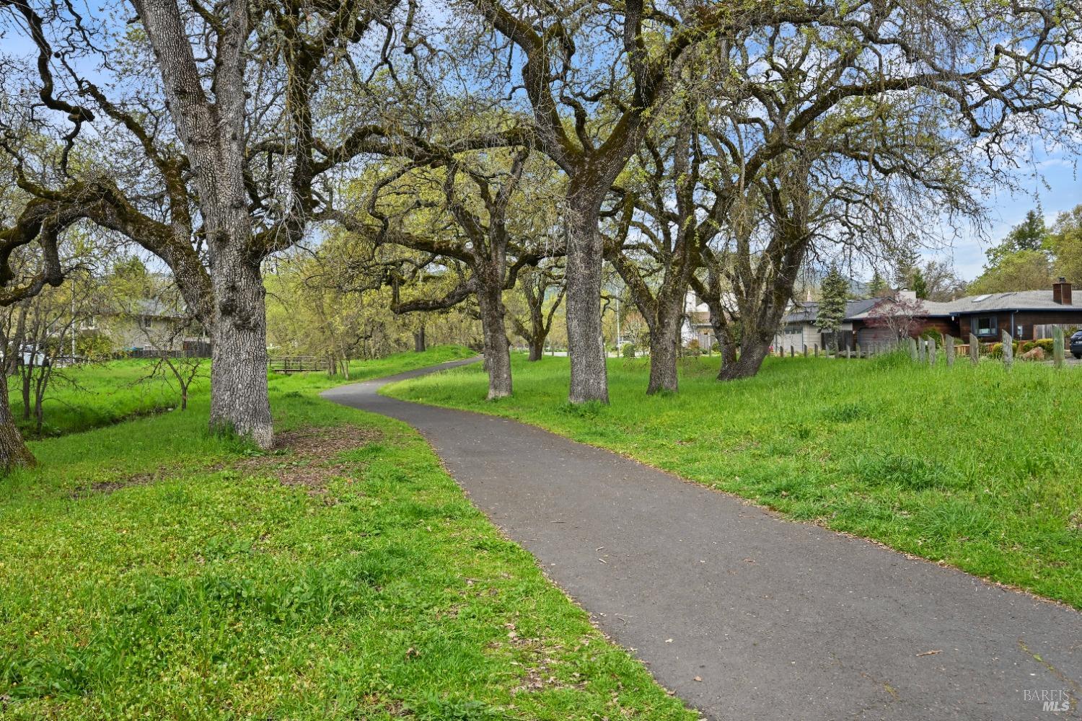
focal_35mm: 30
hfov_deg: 61.9
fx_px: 902
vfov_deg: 43.6
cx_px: 541
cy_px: 360
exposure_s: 1/200
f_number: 10
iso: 800
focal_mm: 30
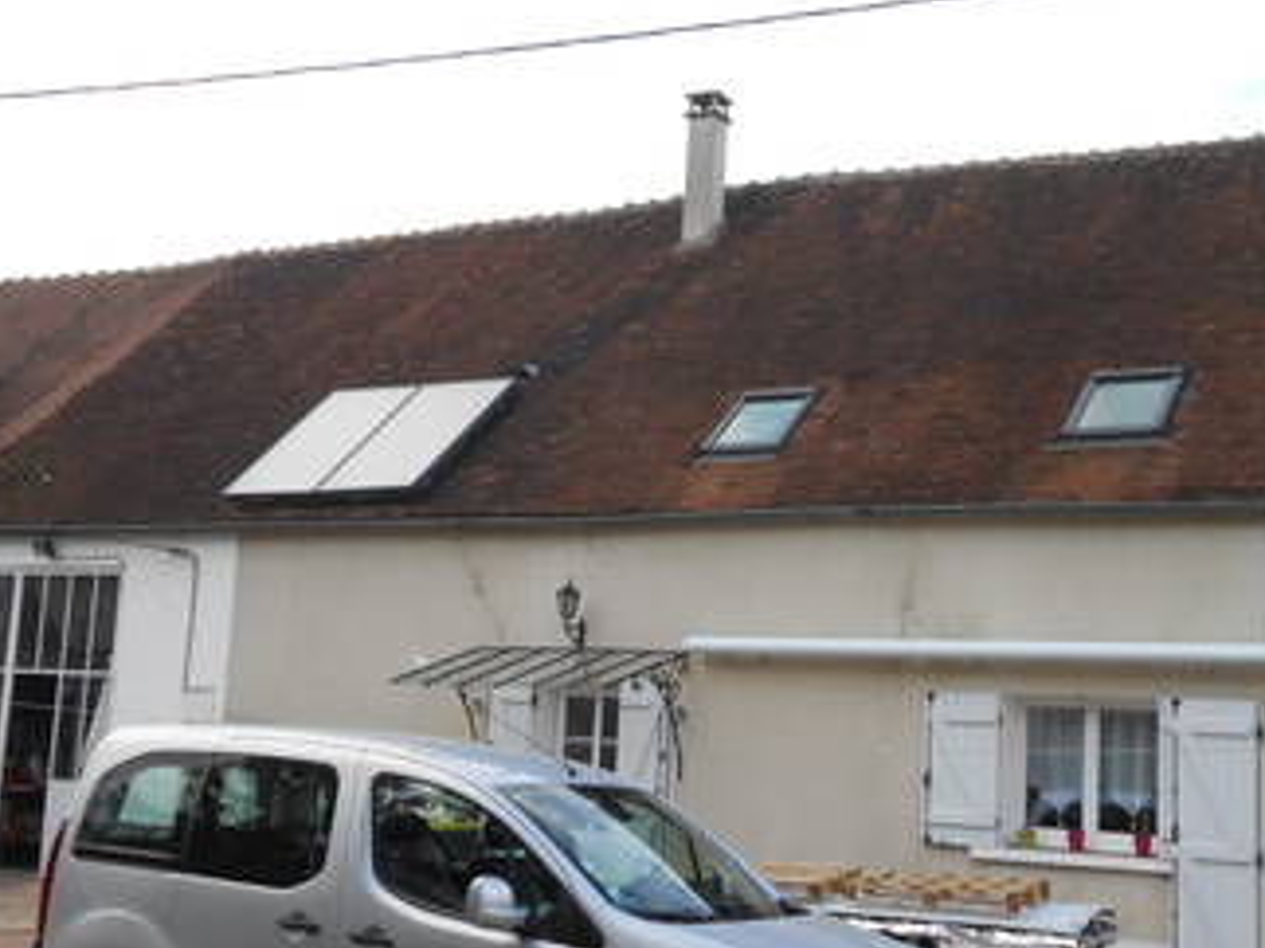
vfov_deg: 29.7
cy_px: 482
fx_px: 1790
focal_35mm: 49
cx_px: 603
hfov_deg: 38.9
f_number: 4.5
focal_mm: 7.8
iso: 80
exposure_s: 1/100
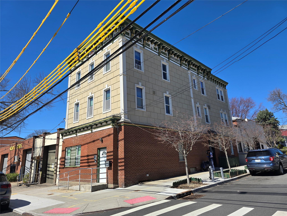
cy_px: 108
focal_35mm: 23
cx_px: 144
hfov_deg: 73.9
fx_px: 191
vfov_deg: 58.9
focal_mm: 6.3
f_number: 1.7
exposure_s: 1/784
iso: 12
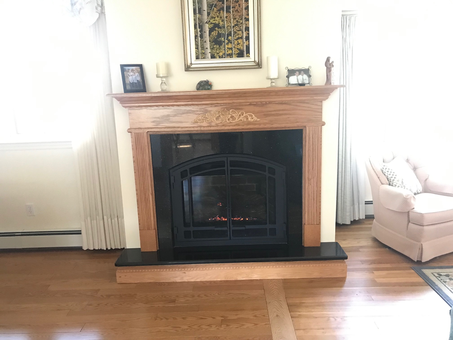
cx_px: 226
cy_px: 170
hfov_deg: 63.4
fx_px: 366
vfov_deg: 49.7
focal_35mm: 28
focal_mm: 3.99
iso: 100
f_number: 1.8
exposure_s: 1/15
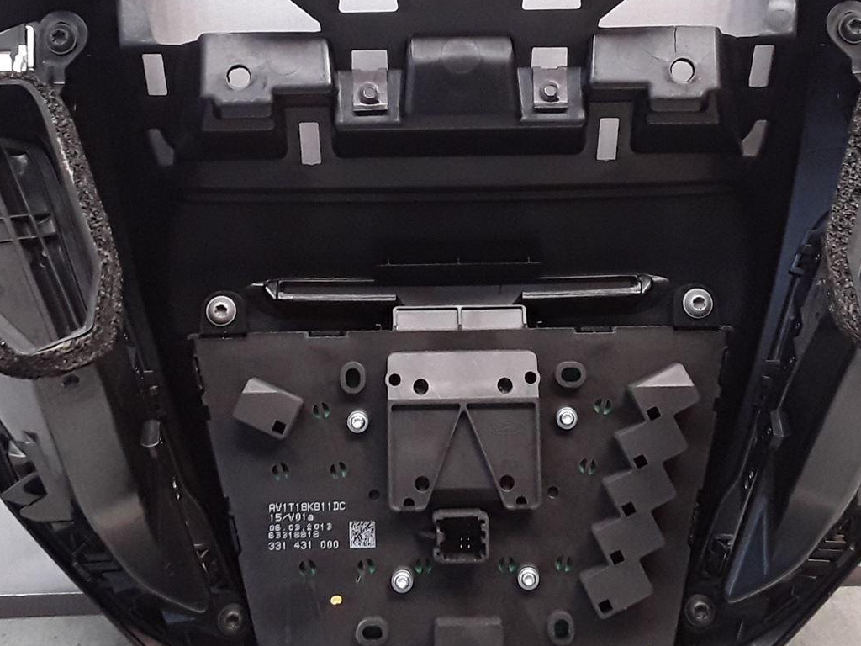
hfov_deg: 34.3
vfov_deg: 25.8
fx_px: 1393
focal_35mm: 56
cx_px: 426
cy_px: 179
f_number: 1.9
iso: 100
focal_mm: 2.91
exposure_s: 1/100
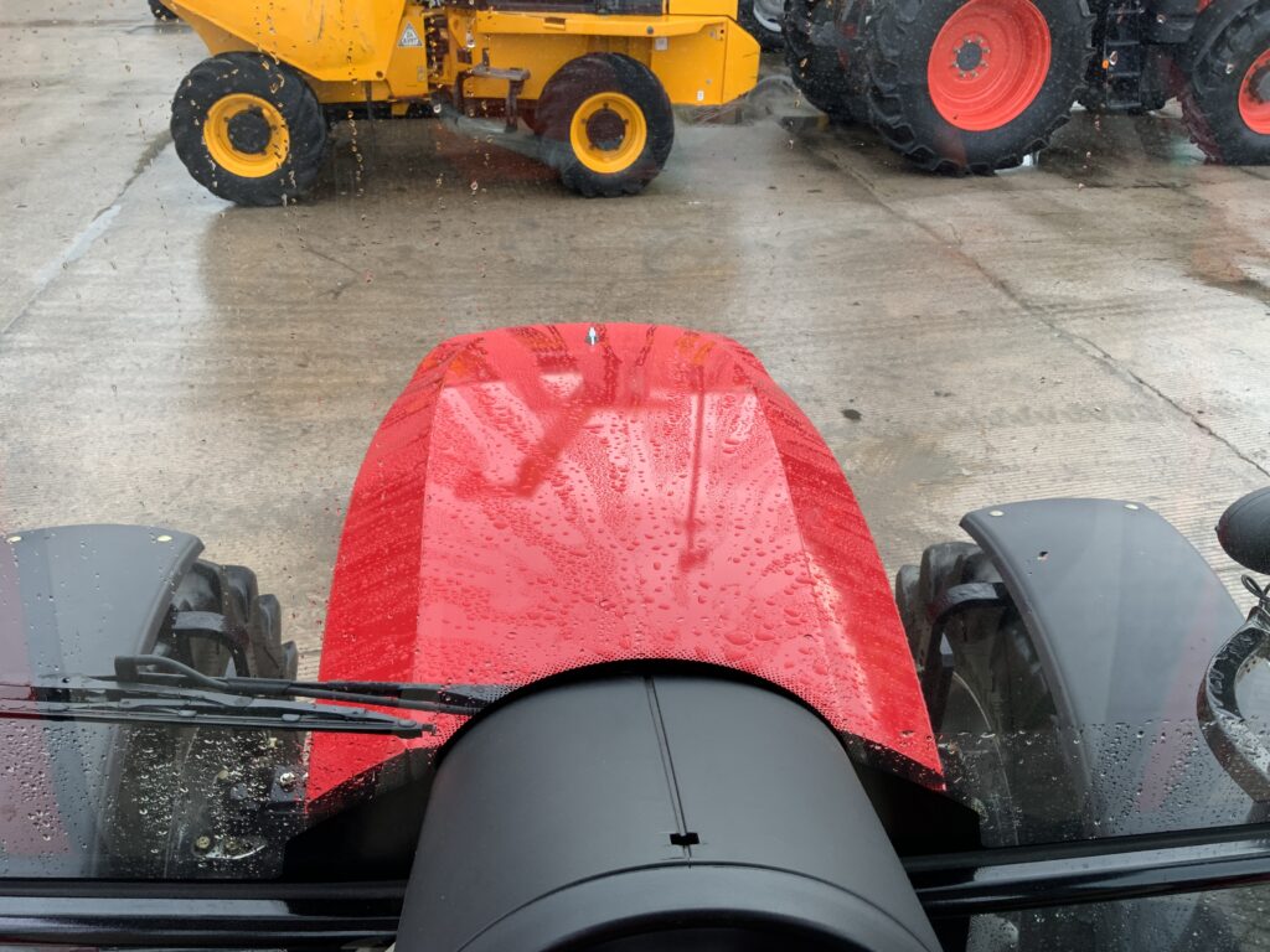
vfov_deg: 48.2
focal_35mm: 29
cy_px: 476
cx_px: 635
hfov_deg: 61.7
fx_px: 1064
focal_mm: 3
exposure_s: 1/129
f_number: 1.8
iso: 16
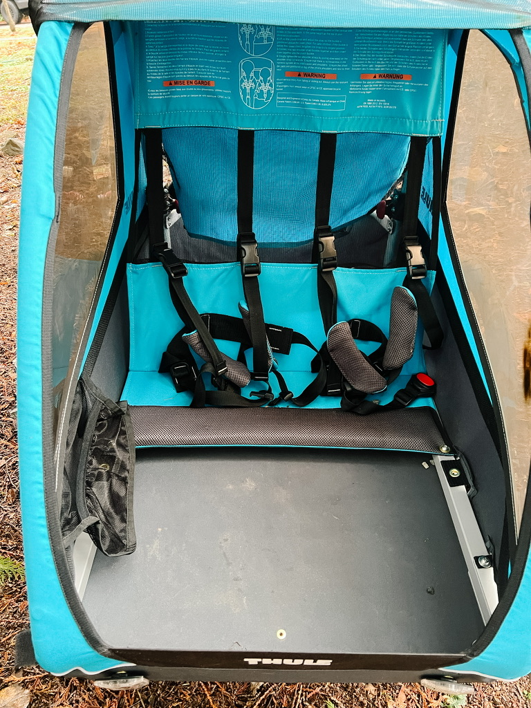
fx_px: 532
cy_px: 354
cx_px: 266
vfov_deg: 67.3
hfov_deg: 53.1
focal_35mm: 26
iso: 500
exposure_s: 1/60
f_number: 1.5
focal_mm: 5.7
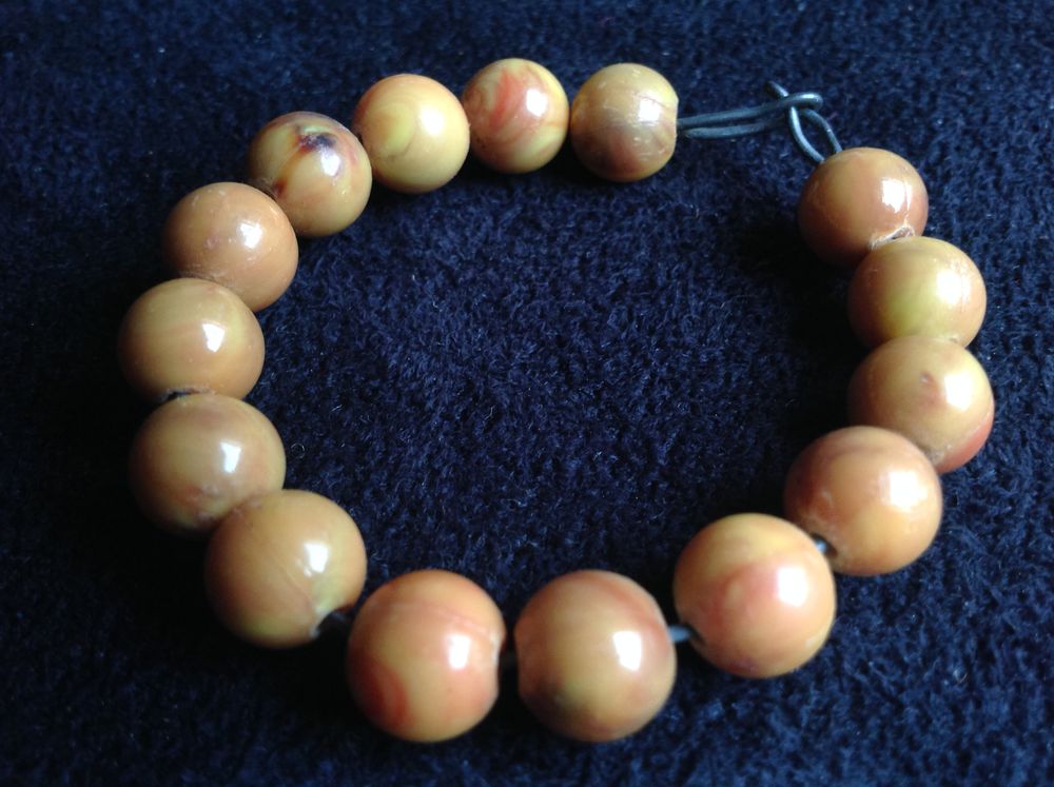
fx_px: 1064
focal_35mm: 35
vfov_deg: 40.6
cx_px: 527
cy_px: 394
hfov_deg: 52.7
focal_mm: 4.28
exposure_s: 1/15
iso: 100
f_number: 2.4
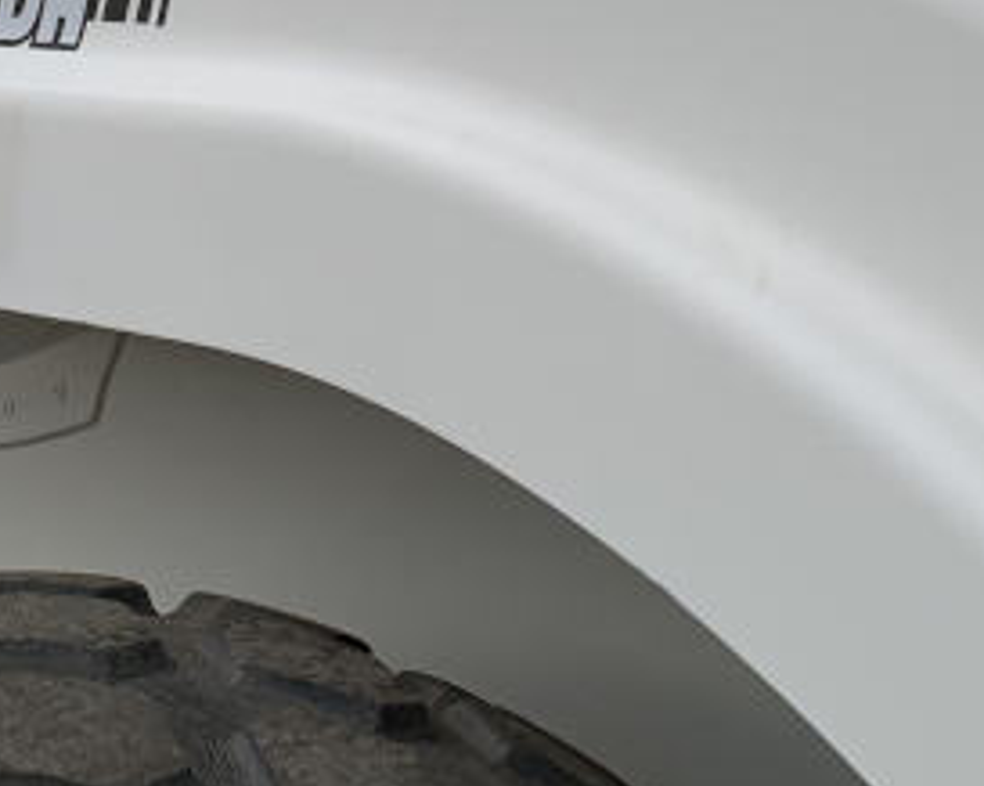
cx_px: 187
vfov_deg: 15.5
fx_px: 2706
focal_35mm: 93
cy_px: -303
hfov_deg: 20.4
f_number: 1.8
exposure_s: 1/1536
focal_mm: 4.25
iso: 25
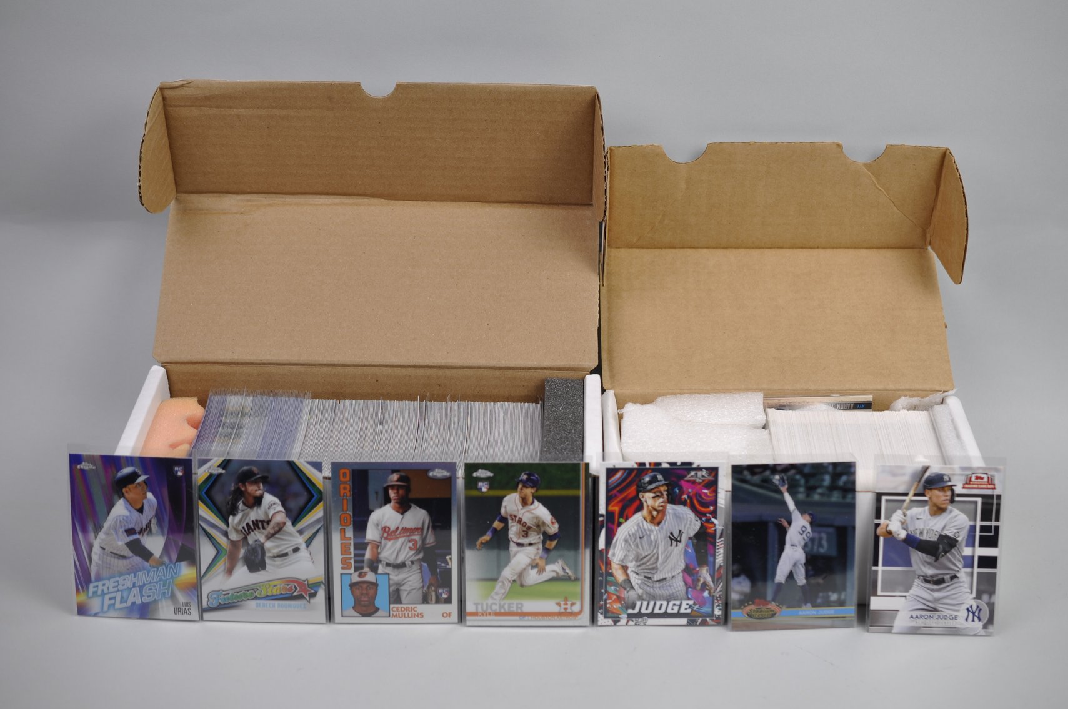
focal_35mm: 60
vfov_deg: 22.6
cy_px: 354
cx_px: 534
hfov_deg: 33.4
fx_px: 1778
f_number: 4
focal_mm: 40
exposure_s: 1/60
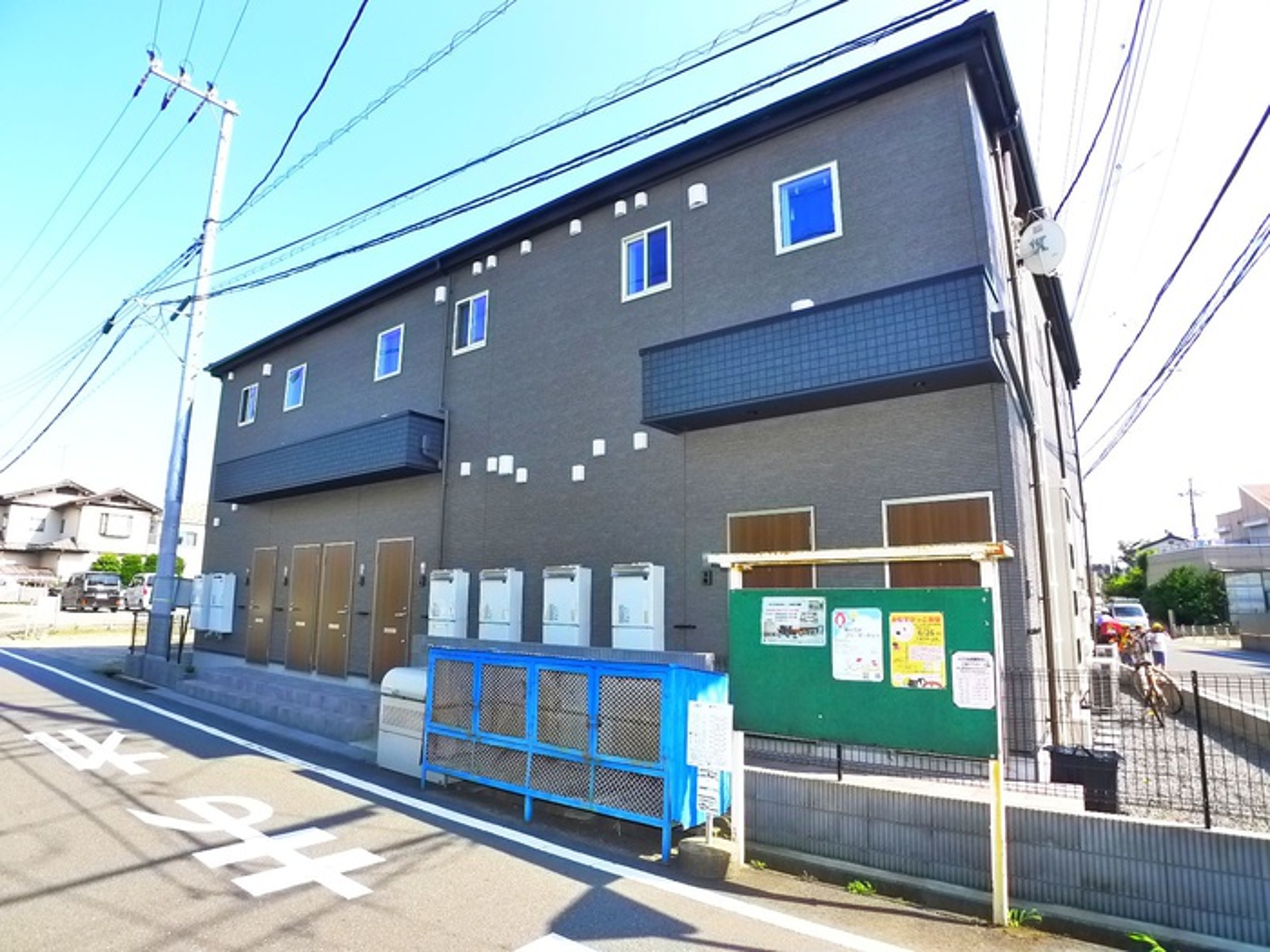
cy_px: 476
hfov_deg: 71.6
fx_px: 881
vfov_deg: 56.8
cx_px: 635
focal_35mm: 24
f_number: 2.8
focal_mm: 5.1
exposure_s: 1/500
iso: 400
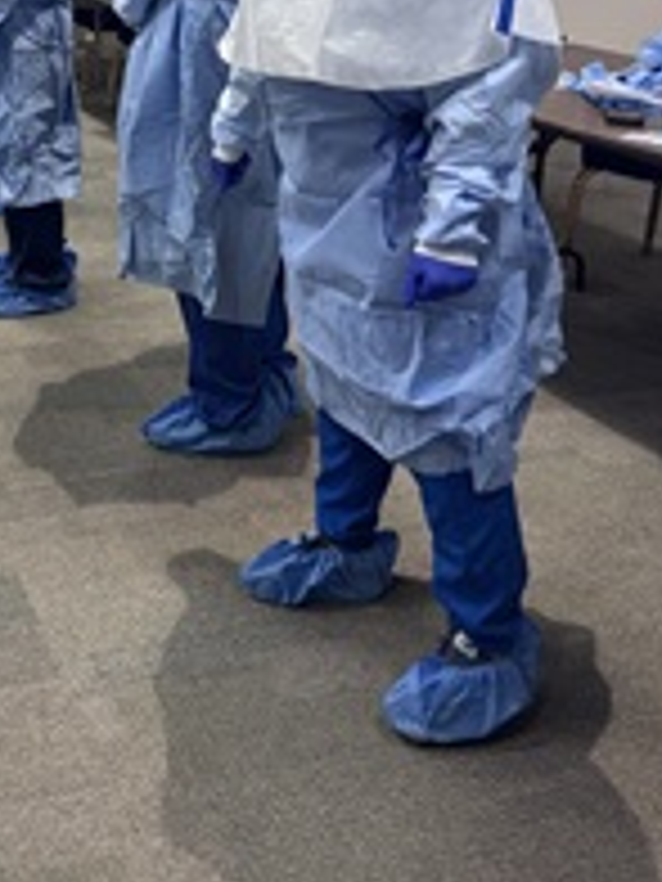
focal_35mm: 49
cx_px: 63
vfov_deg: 37.4
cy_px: 162
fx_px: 1249
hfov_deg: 28.5
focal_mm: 6.76
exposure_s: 1/60
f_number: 1.78
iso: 125
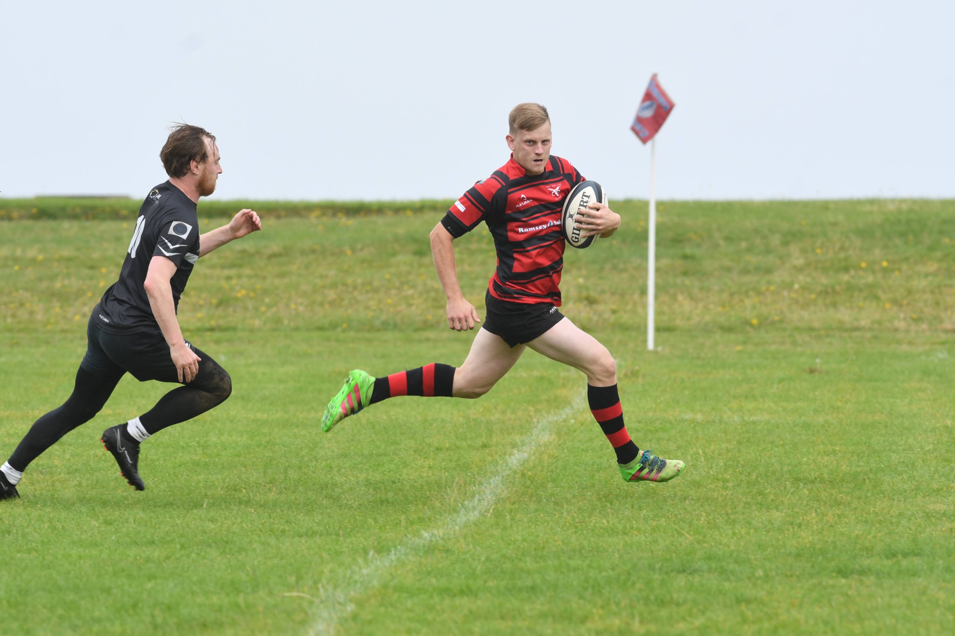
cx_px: 478
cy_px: 318
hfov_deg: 4.6
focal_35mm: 450
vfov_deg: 3.1
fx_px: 11936
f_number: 7.1
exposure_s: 1/1000
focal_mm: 300
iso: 500
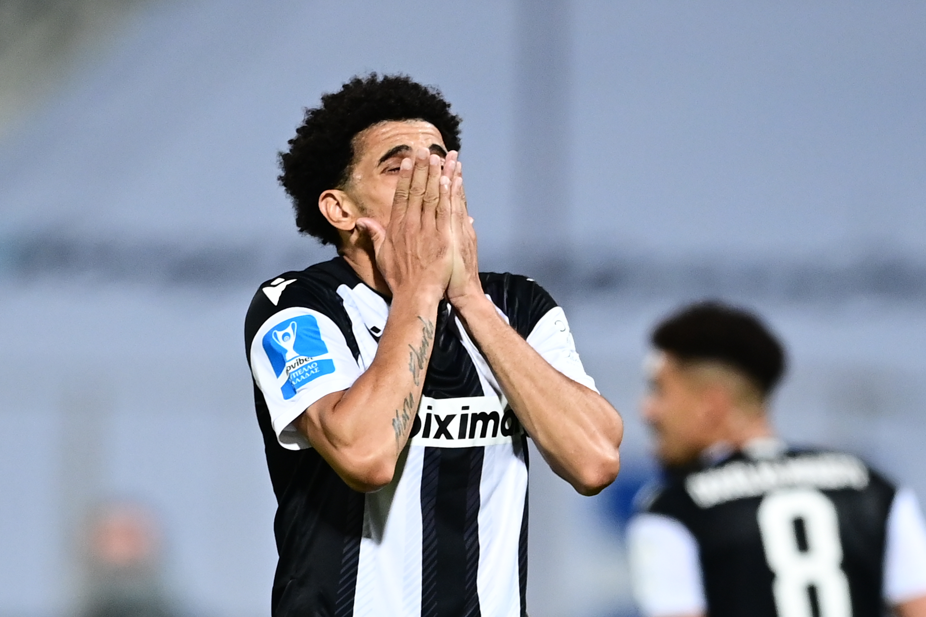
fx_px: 10288
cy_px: 308
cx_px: 463
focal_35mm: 400
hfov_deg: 5.2
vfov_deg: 3.4
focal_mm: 400
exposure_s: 1/1250
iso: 3200
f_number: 3.2
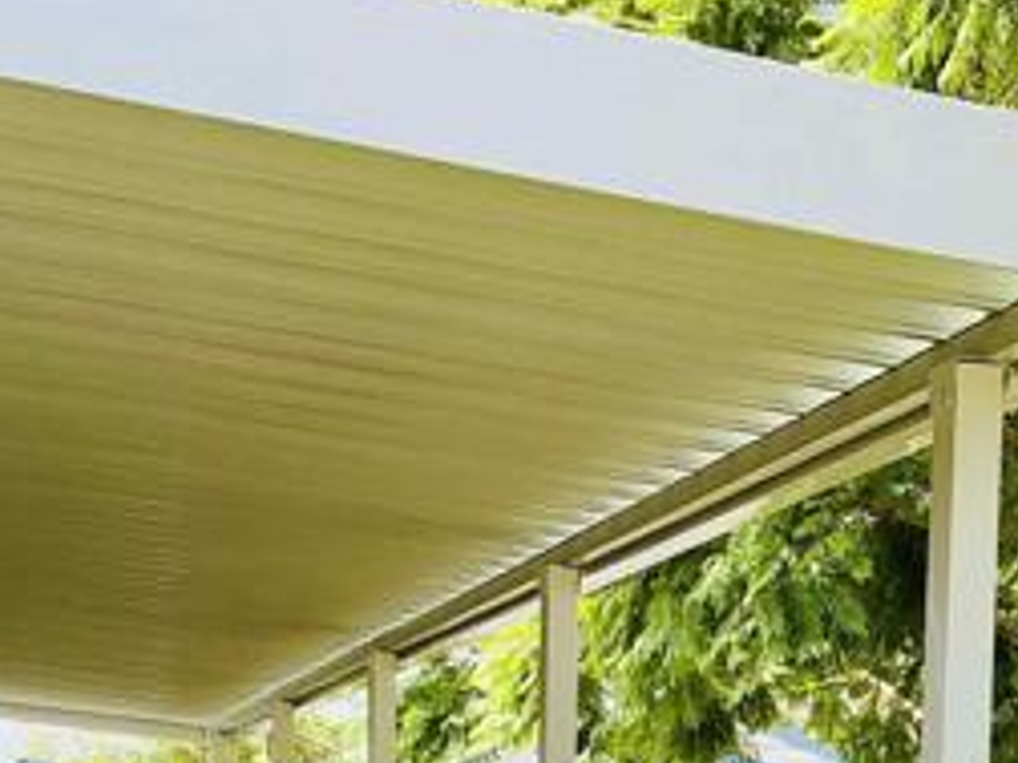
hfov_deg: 27.3
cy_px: 949
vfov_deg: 19.4
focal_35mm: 71
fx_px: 2088
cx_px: 610
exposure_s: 1/397
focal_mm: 3
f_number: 1.8
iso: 25
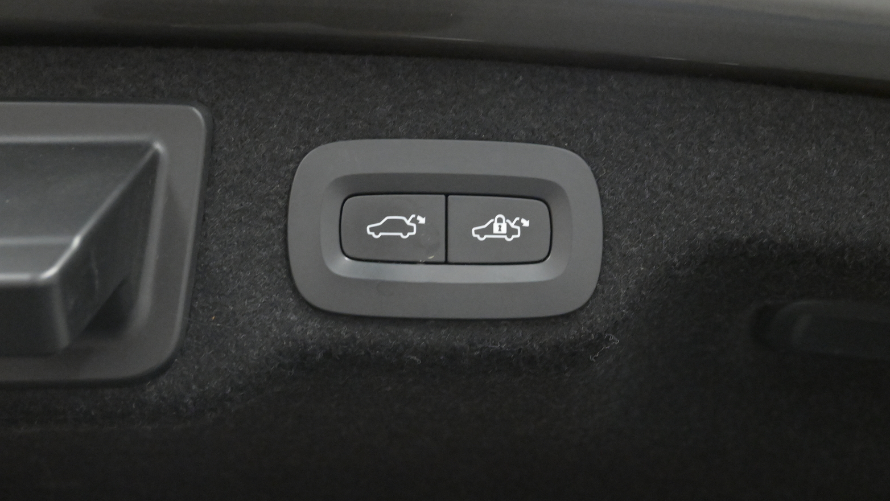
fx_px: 1210
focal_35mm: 51
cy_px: 202
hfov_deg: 40.4
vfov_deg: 23.3
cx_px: 446
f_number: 5.6
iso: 8000
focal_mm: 31.5
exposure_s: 1/125
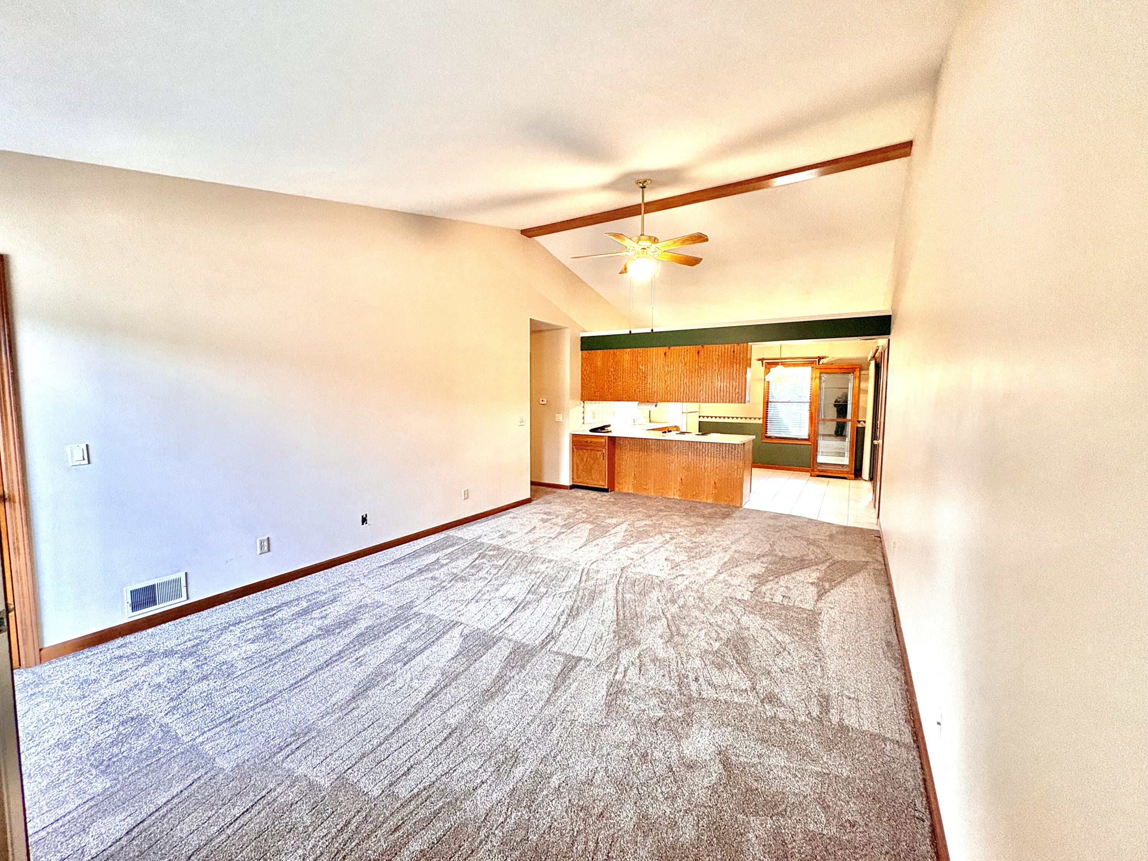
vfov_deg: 85.7
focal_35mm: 14
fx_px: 464
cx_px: 574
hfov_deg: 102.1
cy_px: 430
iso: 400
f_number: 2.2
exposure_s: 1/60
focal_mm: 2.22
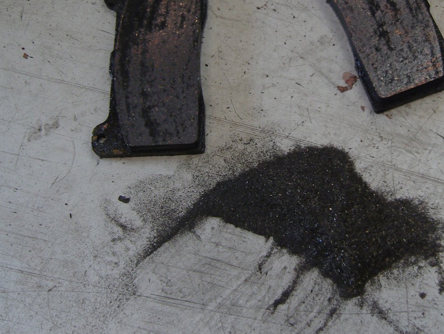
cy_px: 68
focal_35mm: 63
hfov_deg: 30.4
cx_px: 308
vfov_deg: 23.0
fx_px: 808
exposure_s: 1/50
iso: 100
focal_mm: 7.3
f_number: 2.8
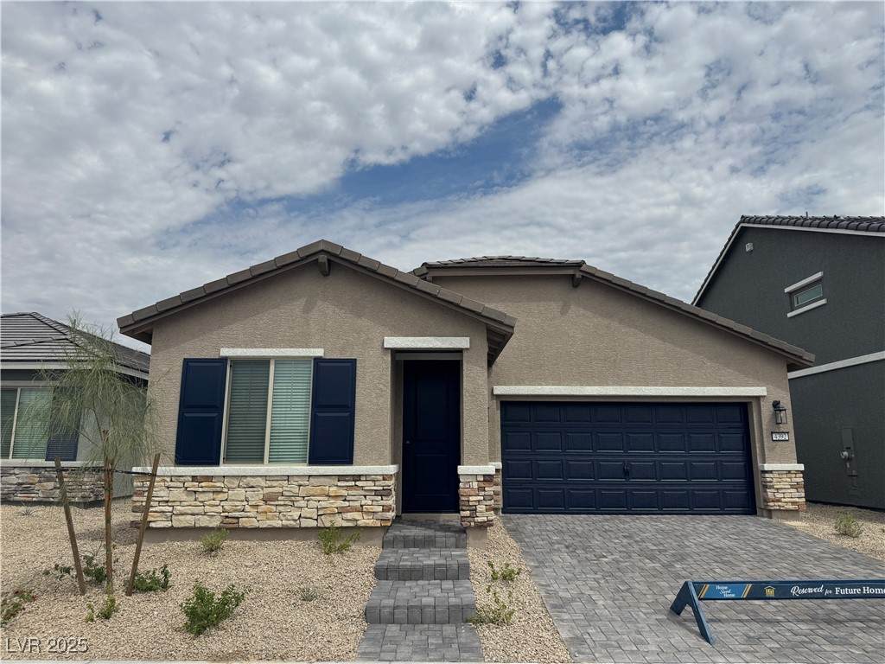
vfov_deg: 56.8
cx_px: 442
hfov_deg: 71.6
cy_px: 332
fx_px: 614
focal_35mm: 24
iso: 80
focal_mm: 6.76
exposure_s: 1/10417
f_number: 1.78
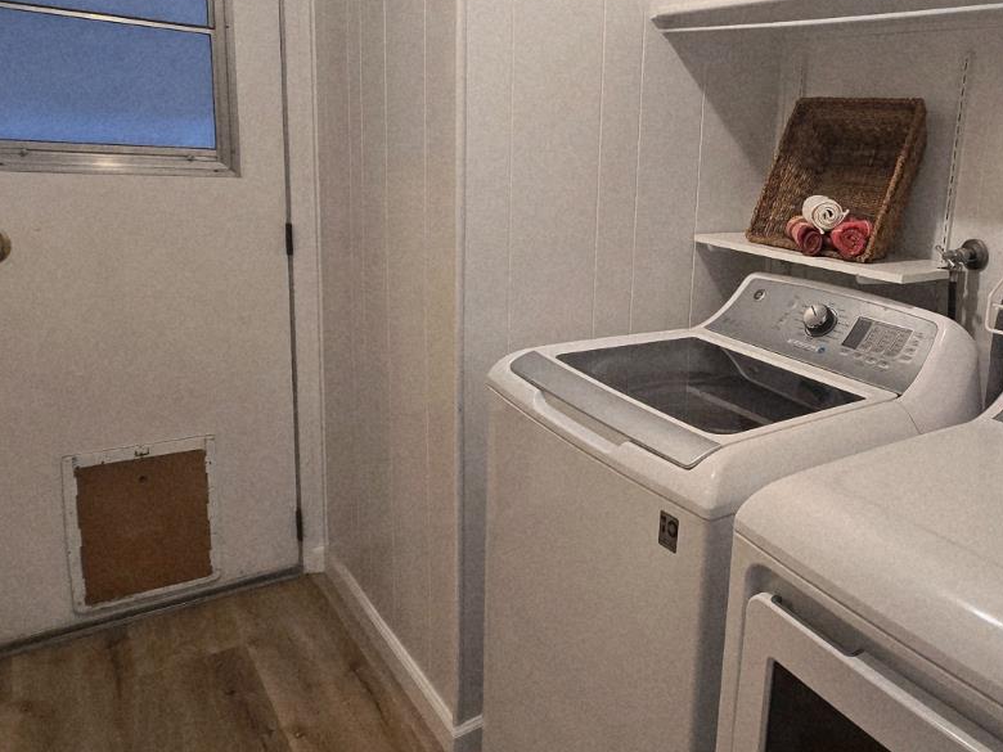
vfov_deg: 54.6
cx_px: 728
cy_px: 313
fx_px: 724
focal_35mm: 25
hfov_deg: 65.9
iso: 200
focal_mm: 2.2
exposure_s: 1/60.2
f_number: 2.2
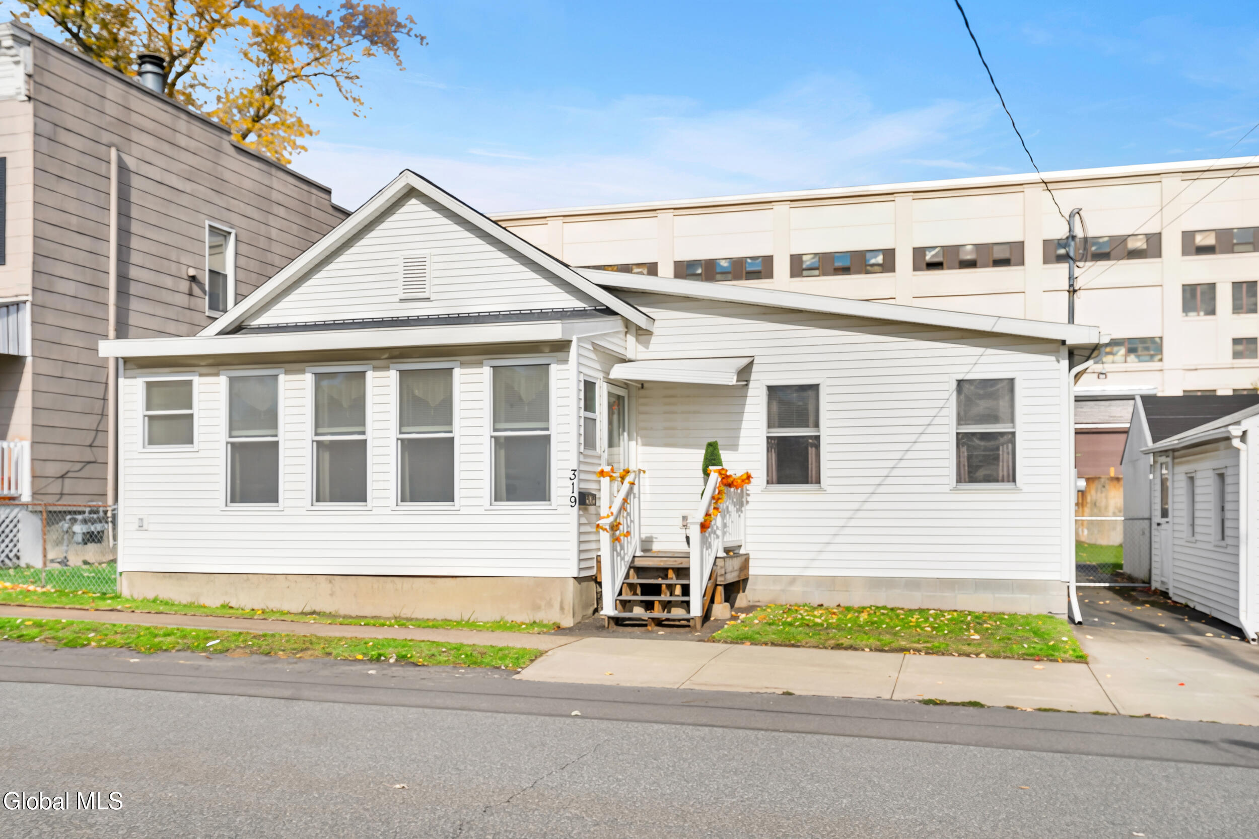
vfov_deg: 40.0
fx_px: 1154
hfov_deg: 57.2
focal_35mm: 33
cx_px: 630
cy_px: 420
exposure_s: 1/2000
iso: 250
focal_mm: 33
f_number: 6.3
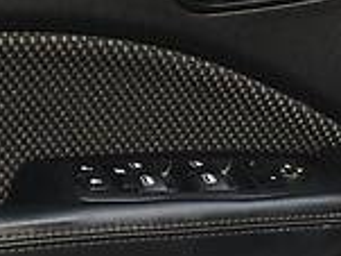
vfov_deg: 9.6
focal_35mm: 154
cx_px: 36
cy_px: 190
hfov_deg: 12.7
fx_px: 1516
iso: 40
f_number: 2.2
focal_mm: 4.2
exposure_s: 1/100
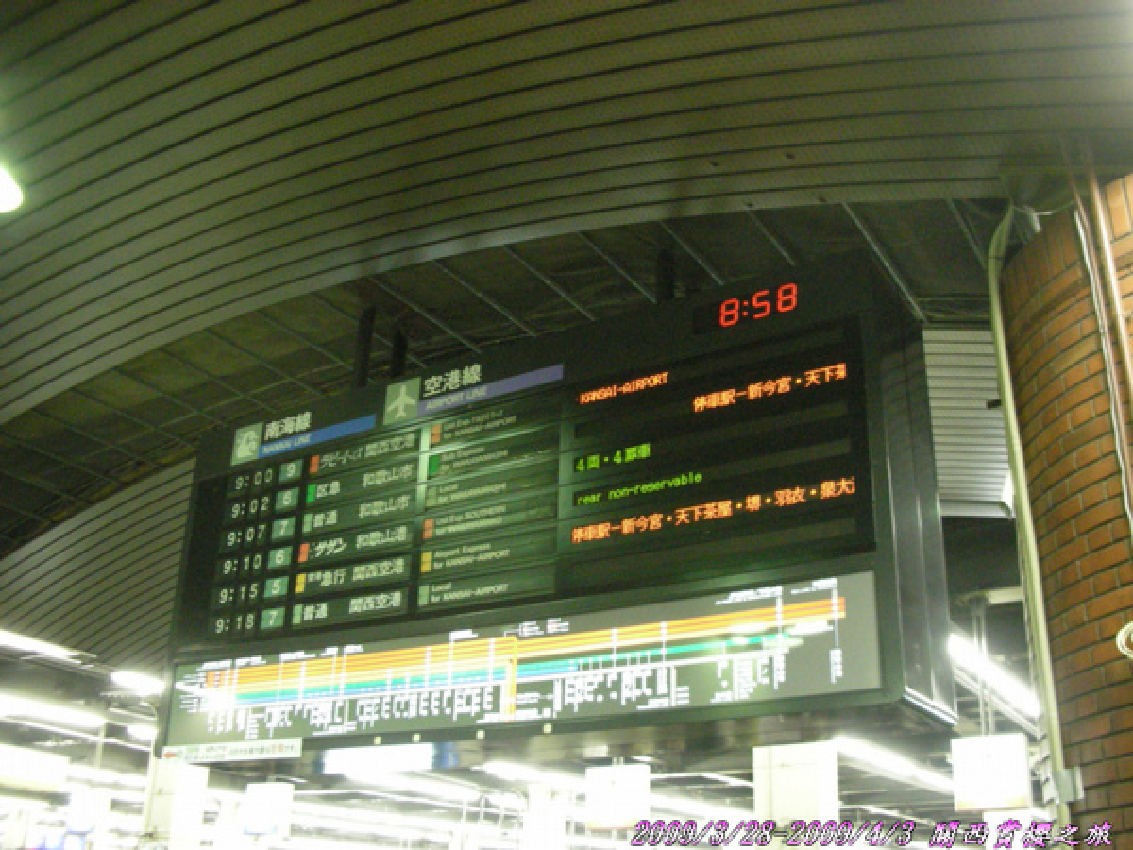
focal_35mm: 35
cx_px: 566
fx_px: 1146
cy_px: 425
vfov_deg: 40.7
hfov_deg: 52.6
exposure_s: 1/19.5
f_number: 3
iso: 400
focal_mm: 5.8
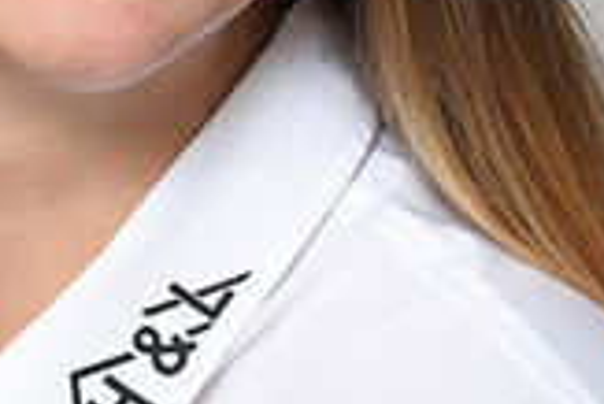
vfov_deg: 2.9
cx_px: 648
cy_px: -76
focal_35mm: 481
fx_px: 8077
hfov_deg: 4.3
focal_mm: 98
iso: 640
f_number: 5.6
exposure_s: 1/200
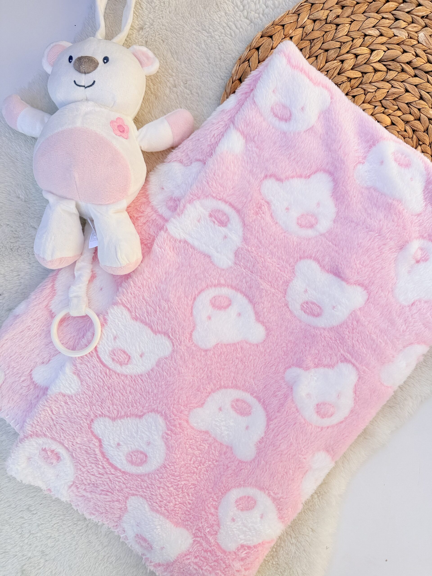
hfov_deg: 56.8
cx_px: 216
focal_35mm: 24
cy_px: 288
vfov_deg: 71.6
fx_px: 399
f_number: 1.78
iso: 80
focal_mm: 6.76
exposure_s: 1/2000
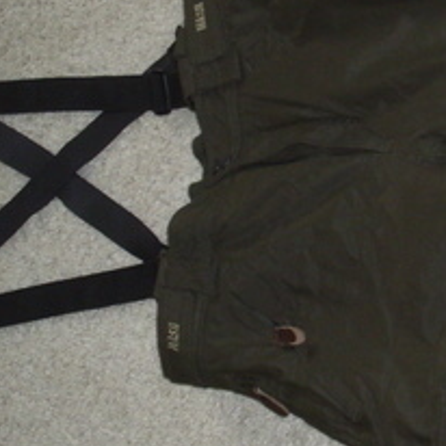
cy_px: 156
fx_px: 1749
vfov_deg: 14.5
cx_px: 710
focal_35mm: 120
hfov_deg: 13.5
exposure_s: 1/60
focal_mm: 6.2
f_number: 3
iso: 200
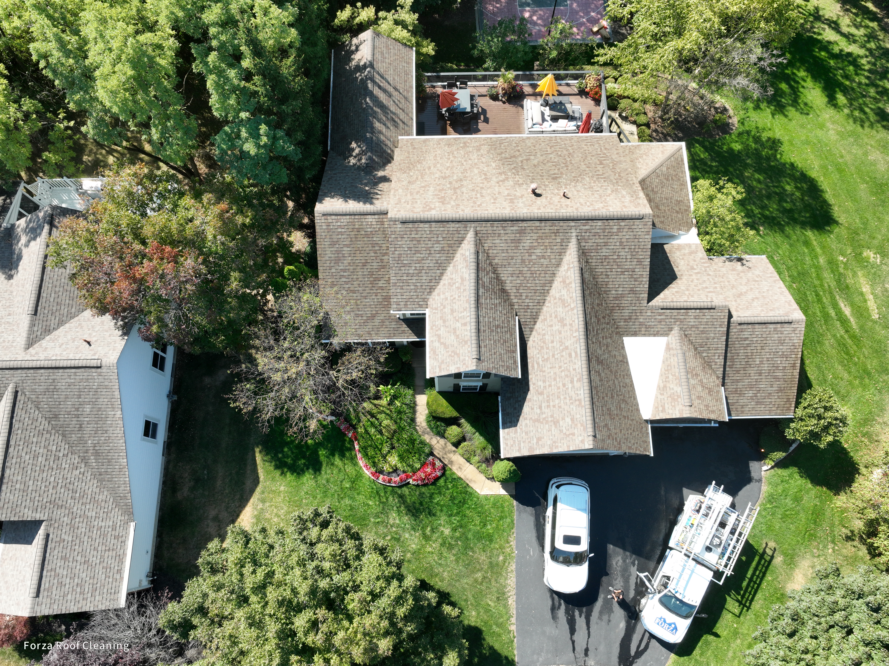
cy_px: 333
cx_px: 444
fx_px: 616
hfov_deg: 71.6
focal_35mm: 24
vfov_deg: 56.8
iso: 100
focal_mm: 12.29
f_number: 6.3
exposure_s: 1/120
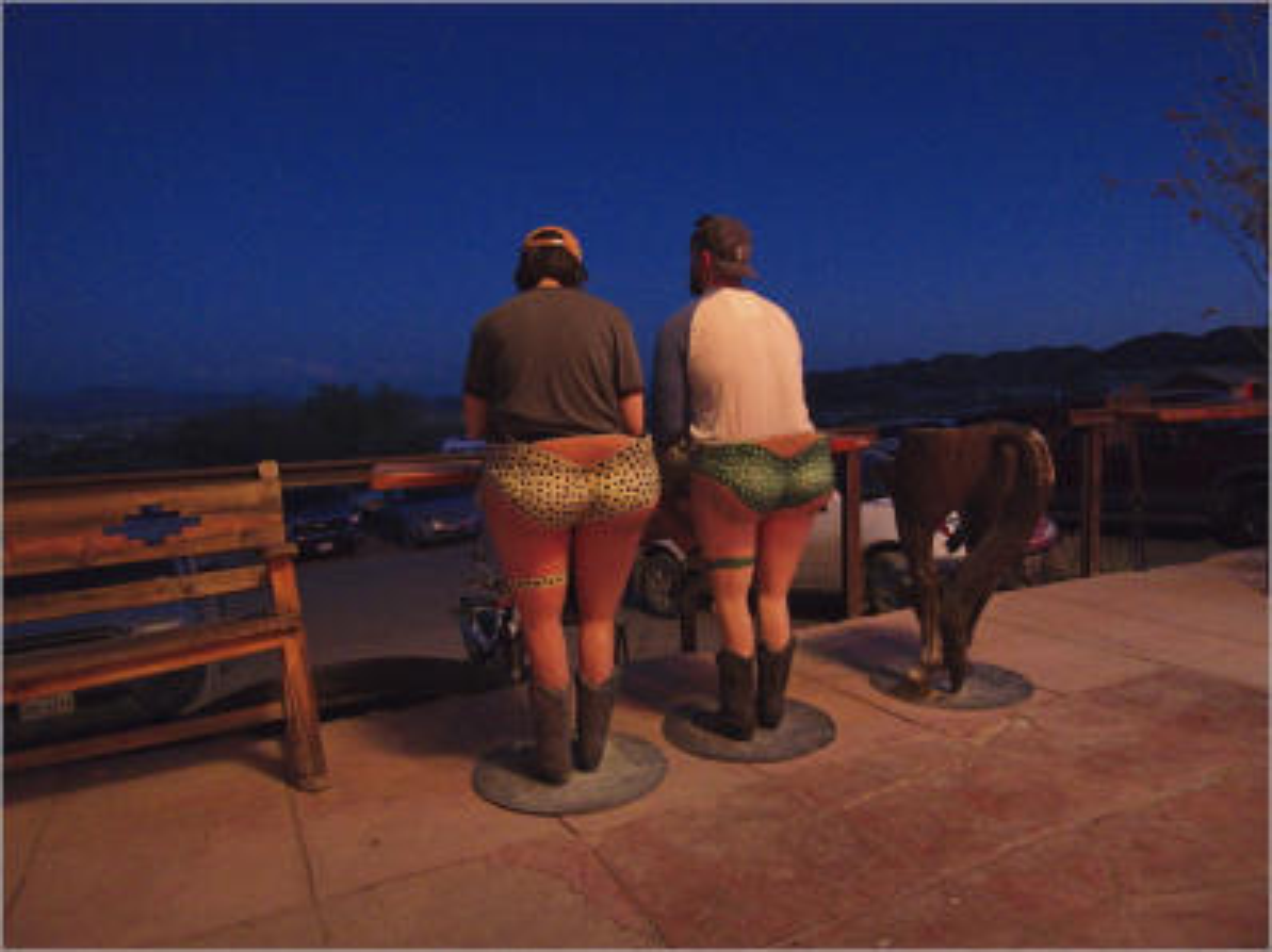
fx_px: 881
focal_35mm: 24
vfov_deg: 56.8
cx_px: 636
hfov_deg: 71.6
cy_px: 476
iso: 3200
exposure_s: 1/6
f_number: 3.5
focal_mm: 12
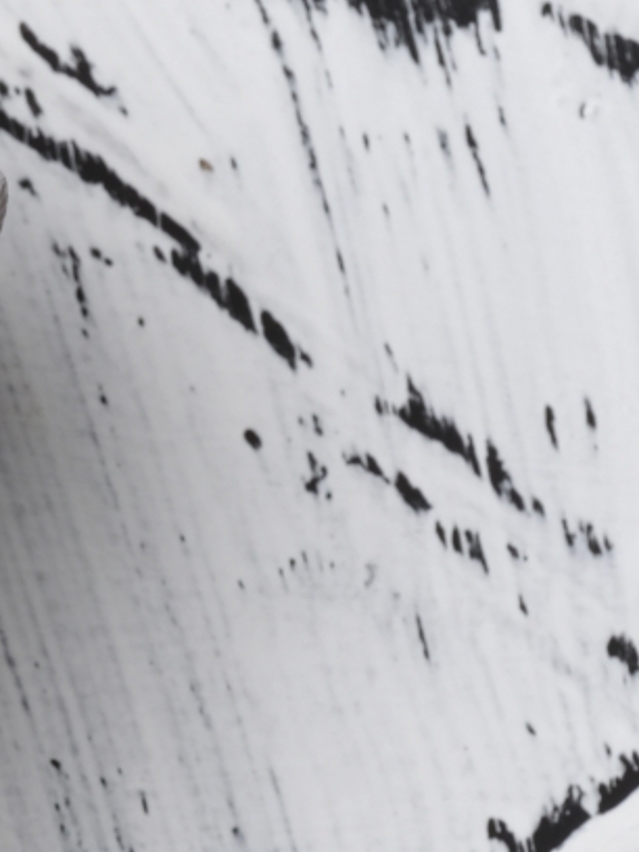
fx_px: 15285
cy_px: 1273
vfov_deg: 3.2
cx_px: -1439
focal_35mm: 621
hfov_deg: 2.4
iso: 160
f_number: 14
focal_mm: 120
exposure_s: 1/100
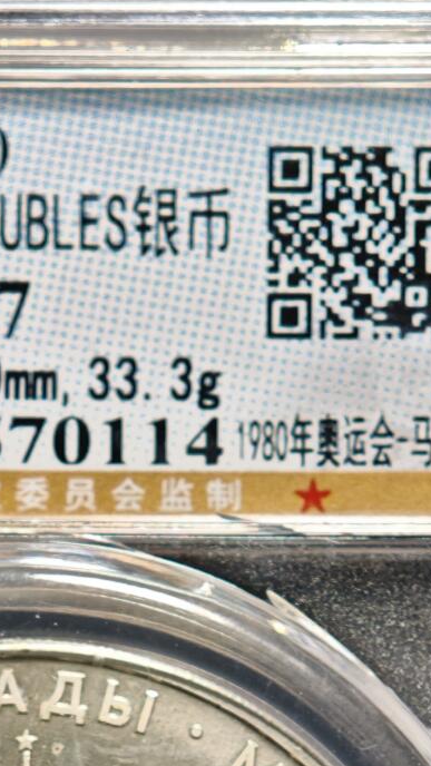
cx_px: 12
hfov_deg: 7.1
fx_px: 3474
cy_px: 887
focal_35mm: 171
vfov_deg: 12.3
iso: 500
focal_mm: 9
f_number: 2
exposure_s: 1/116
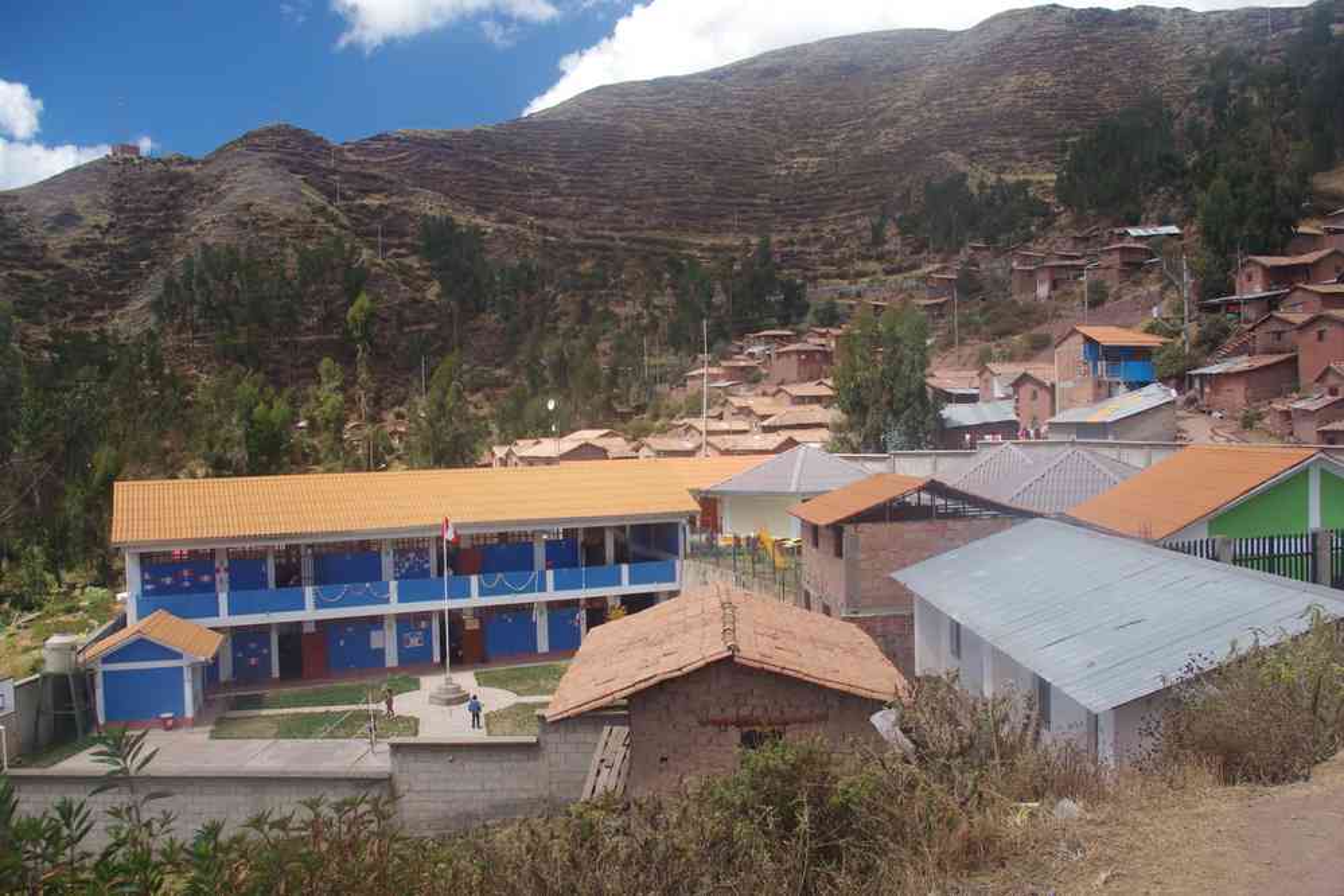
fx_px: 1176
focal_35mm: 32
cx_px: 672
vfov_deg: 41.7
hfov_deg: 59.5
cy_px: 448
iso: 200
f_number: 11
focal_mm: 21
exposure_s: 1/60
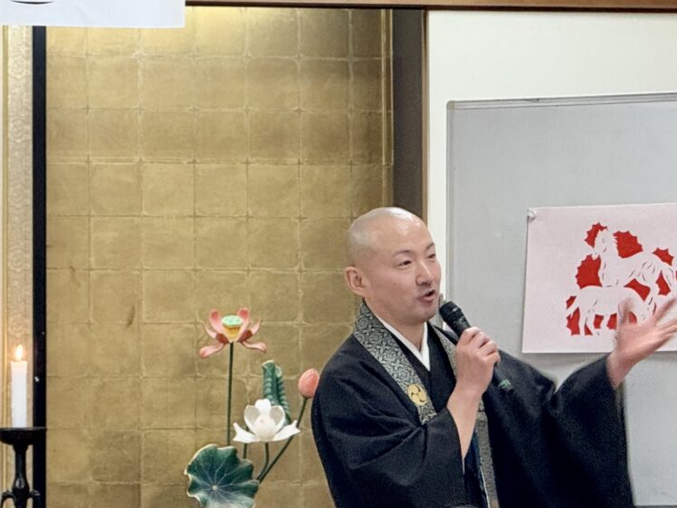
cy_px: 203
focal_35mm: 194
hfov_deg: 10.2
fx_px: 3795
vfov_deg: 7.7
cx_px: 413
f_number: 2.8
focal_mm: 15.66
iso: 200
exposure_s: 1/50
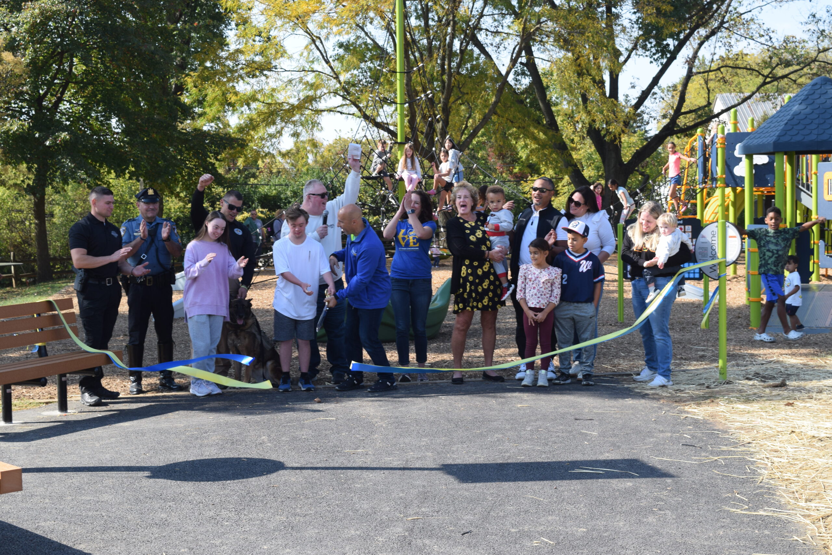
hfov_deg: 35.1
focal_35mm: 57
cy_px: 278
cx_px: 416
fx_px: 1317
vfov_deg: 23.8
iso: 220
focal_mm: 38
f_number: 8
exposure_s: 1/250
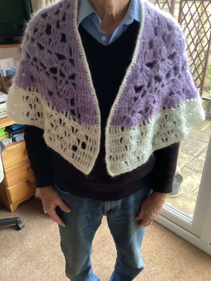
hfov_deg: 45.4
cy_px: 140
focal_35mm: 31
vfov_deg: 58.4
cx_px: 106
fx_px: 252
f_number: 2.4
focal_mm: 3.3
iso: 500
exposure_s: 1/25
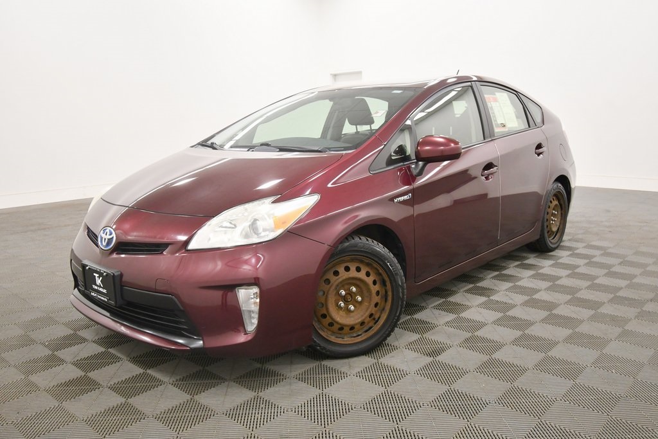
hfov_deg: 61.9
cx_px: 329
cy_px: 220
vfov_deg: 43.6
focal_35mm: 30
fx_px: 548
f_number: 5.6
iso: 1400
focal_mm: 20
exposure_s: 1/125
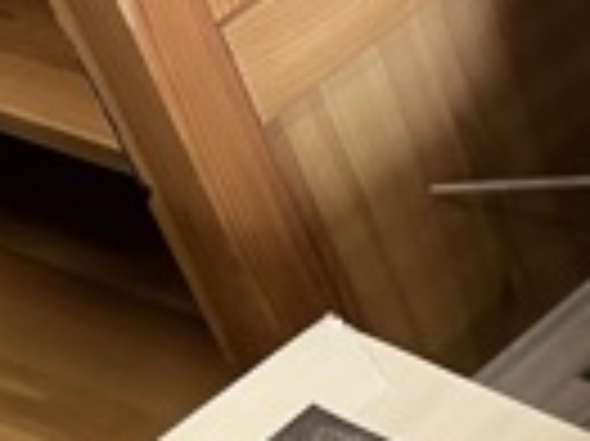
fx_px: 2060
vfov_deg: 11.5
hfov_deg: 13.3
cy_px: 747
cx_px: 1279
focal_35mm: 121
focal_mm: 5.7
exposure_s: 1/60
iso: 160
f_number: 1.5
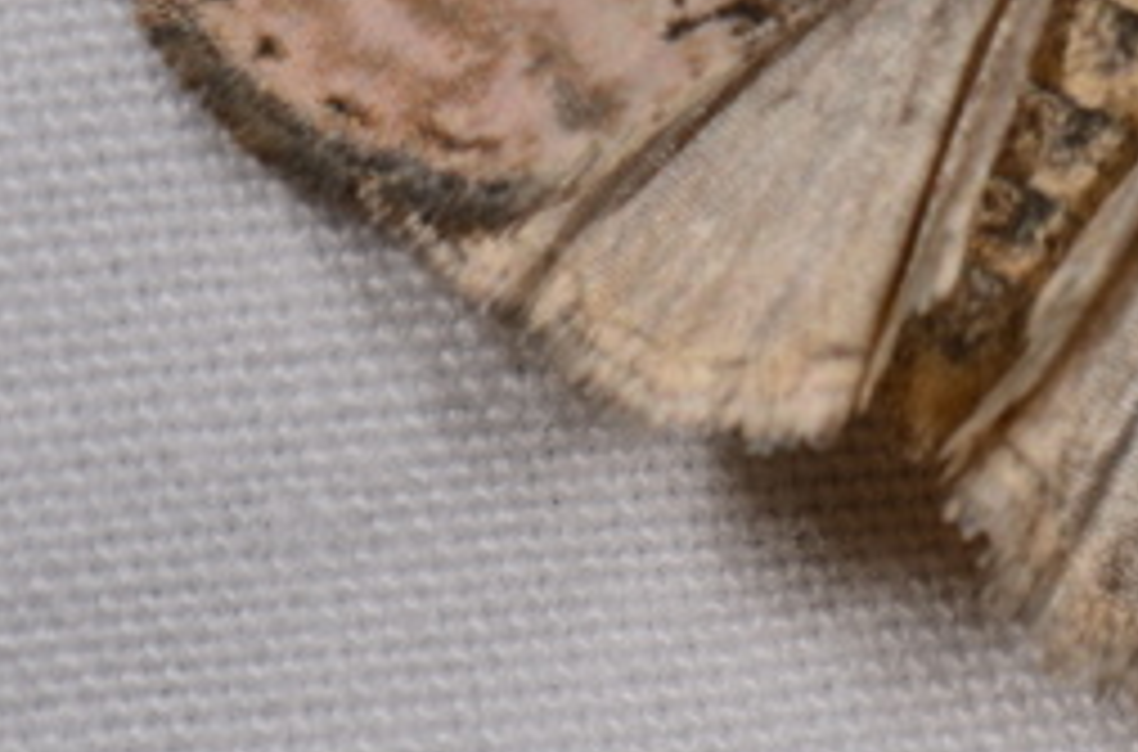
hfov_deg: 5.2
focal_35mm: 400
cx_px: 1080
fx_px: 12591
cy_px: 95
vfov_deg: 3.4
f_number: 25
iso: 100
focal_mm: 85
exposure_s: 1/60
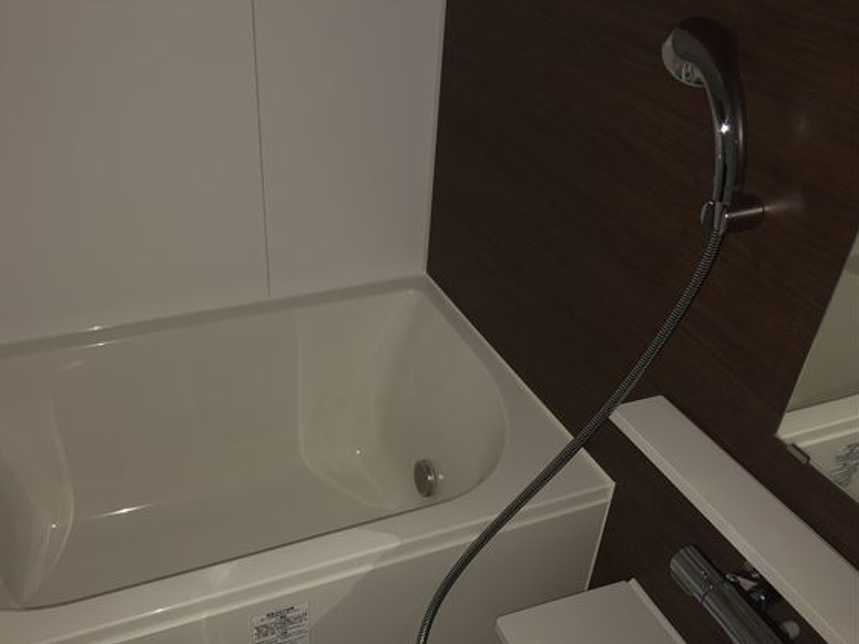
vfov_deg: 44.1
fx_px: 794
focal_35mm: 32
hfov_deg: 56.6
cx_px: 370
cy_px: 359
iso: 40
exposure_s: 1/13
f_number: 1.8
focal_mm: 3.99
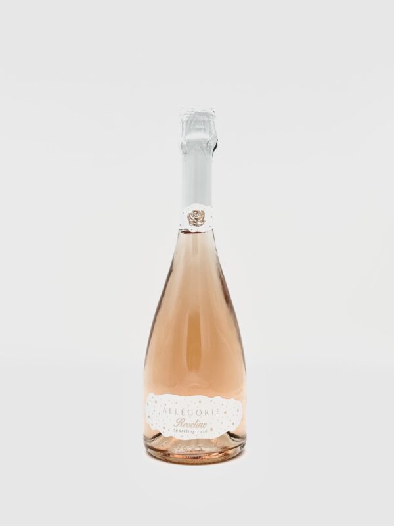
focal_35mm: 48
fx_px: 728
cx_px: 197
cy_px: 263
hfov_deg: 30.3
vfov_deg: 39.7
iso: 64
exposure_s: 1/1120
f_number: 1.78
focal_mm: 6.86
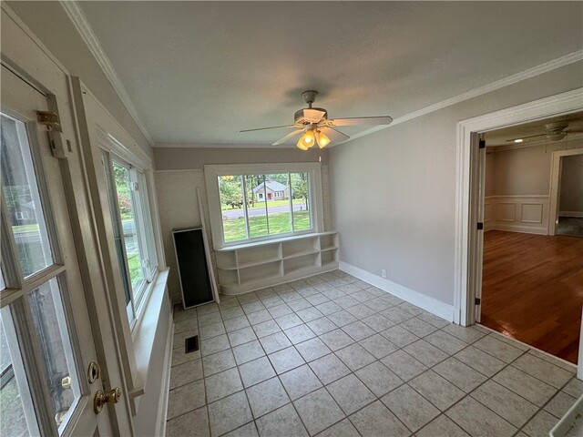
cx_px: 292
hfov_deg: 102.1
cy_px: 218
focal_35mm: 14
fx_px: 236
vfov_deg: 85.7
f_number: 2.2
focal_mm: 2.22
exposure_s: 1/131
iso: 40
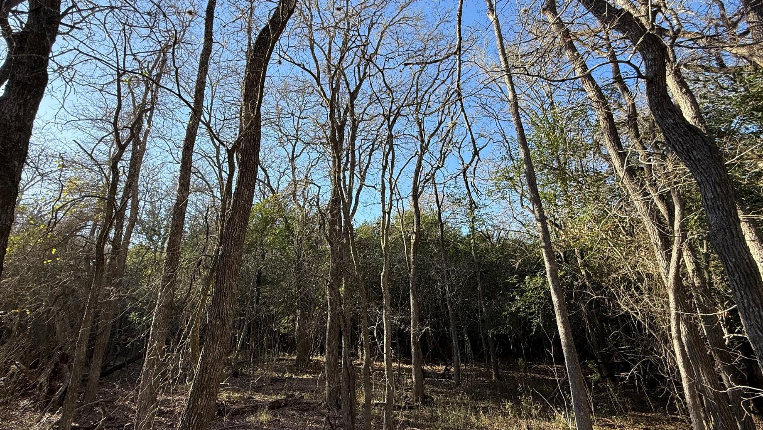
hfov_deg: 95.9
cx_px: 378
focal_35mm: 17
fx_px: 344
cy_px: 196
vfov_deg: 63.8
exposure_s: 1/531
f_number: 2.2
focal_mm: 2.22
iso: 50
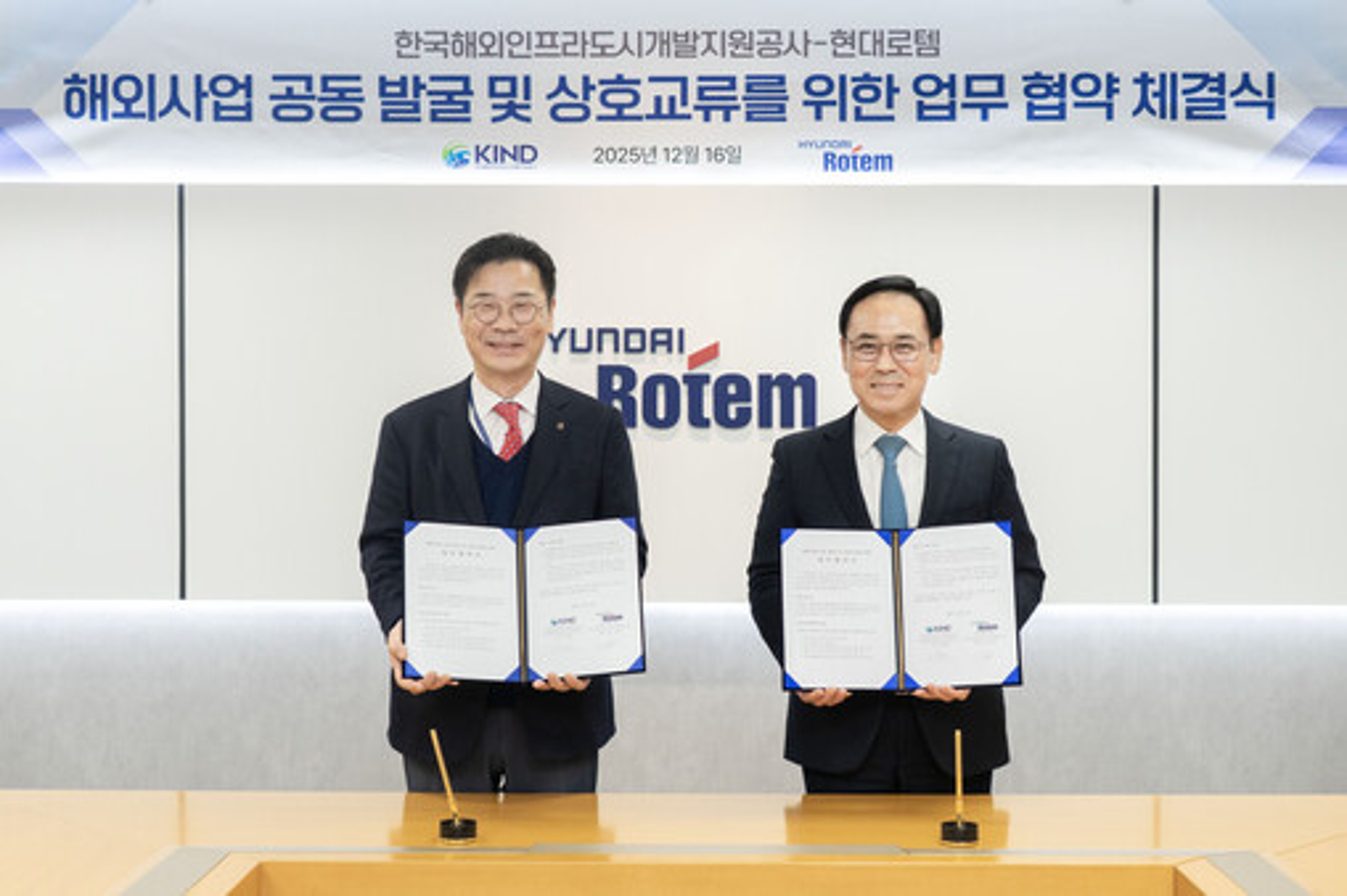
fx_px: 1646
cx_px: 674
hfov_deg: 44.5
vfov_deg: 30.5
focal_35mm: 44
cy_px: 448
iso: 1250
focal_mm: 44
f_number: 4
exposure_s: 1/160
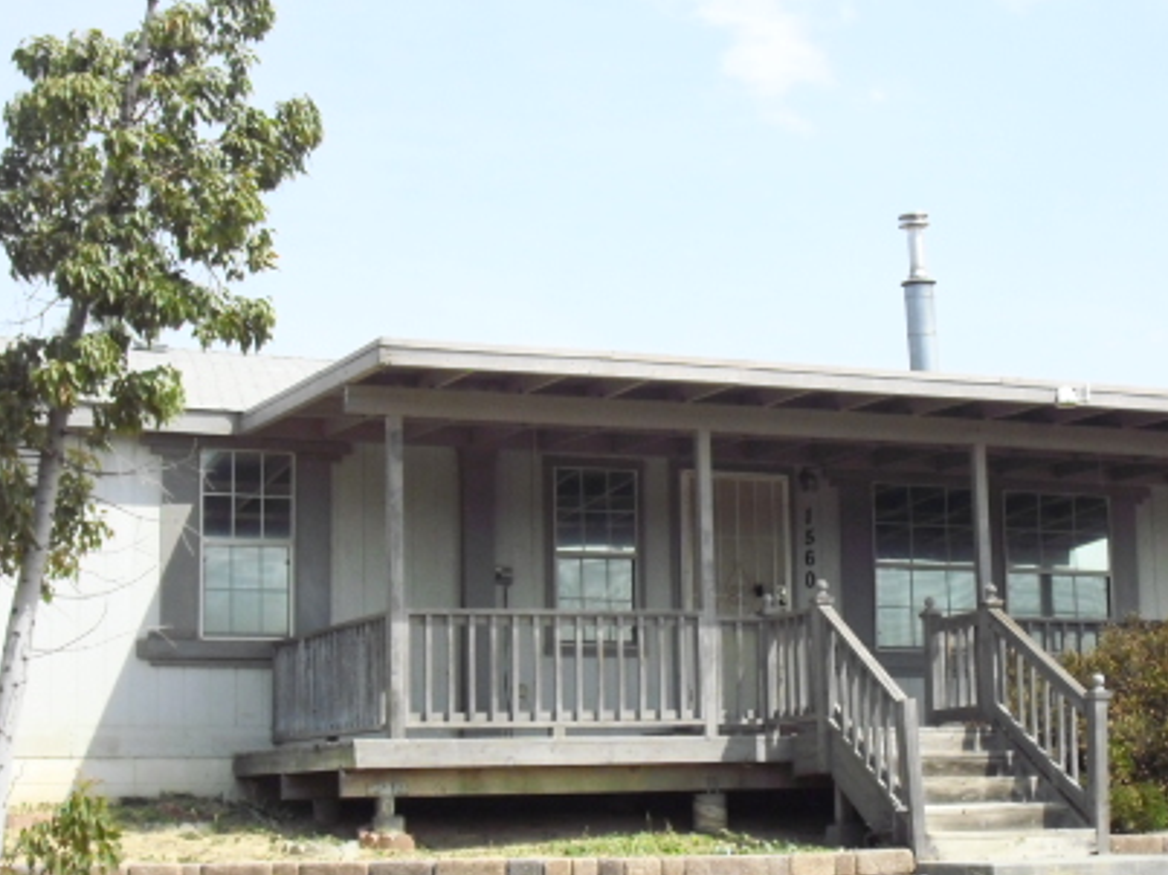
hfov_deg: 26.7
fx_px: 2462
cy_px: 527
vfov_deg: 20.1
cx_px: 669
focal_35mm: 73
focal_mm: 7.6
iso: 200
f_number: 8.9
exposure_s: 1/250
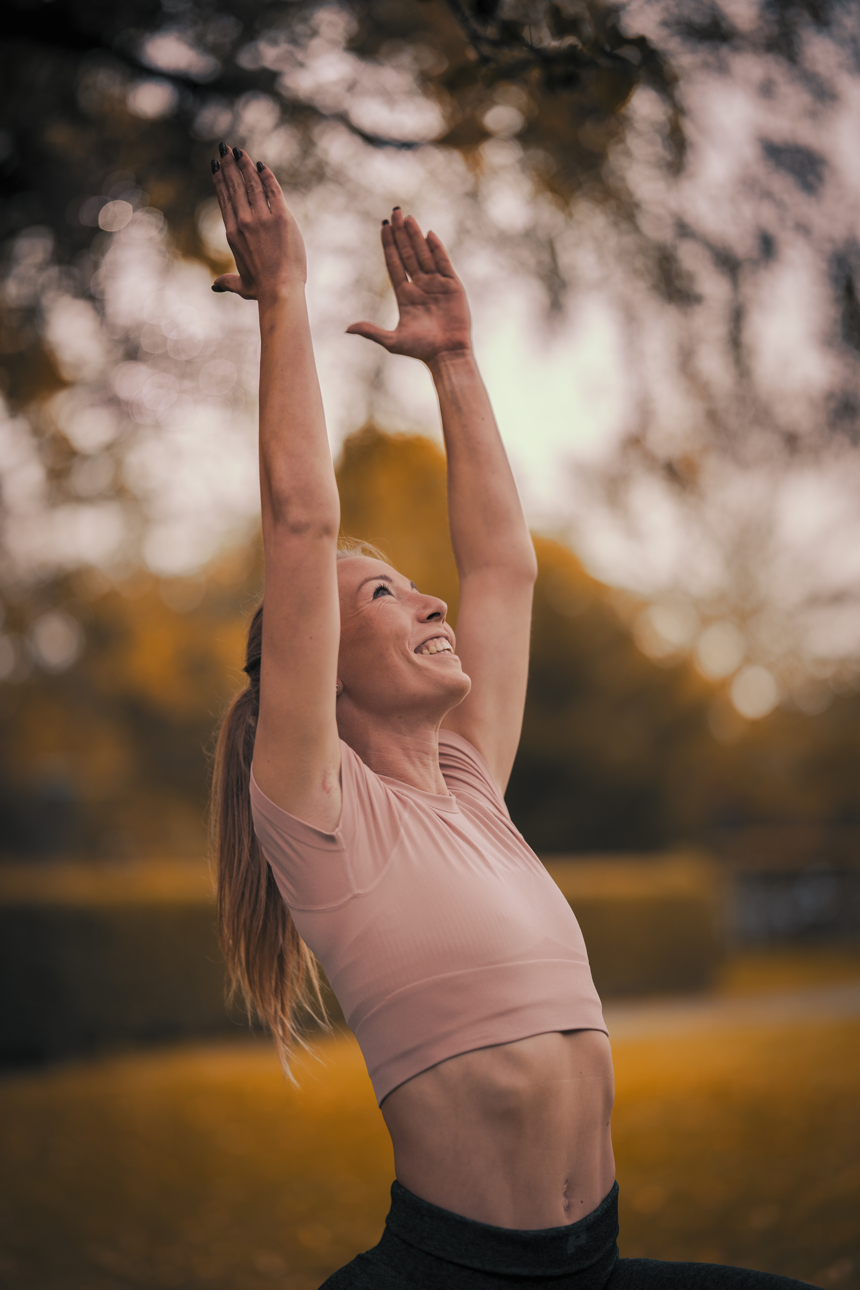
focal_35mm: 85
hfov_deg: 16.1
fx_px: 3046
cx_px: 430
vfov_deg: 23.9
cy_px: 645
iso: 100
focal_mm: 85
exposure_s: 1/250
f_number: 1.4
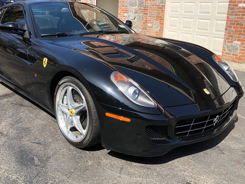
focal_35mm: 39
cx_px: 100
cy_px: 84
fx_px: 276
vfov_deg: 36.8
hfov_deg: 47.6
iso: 20
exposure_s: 1/873
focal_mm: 3.99
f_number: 1.8
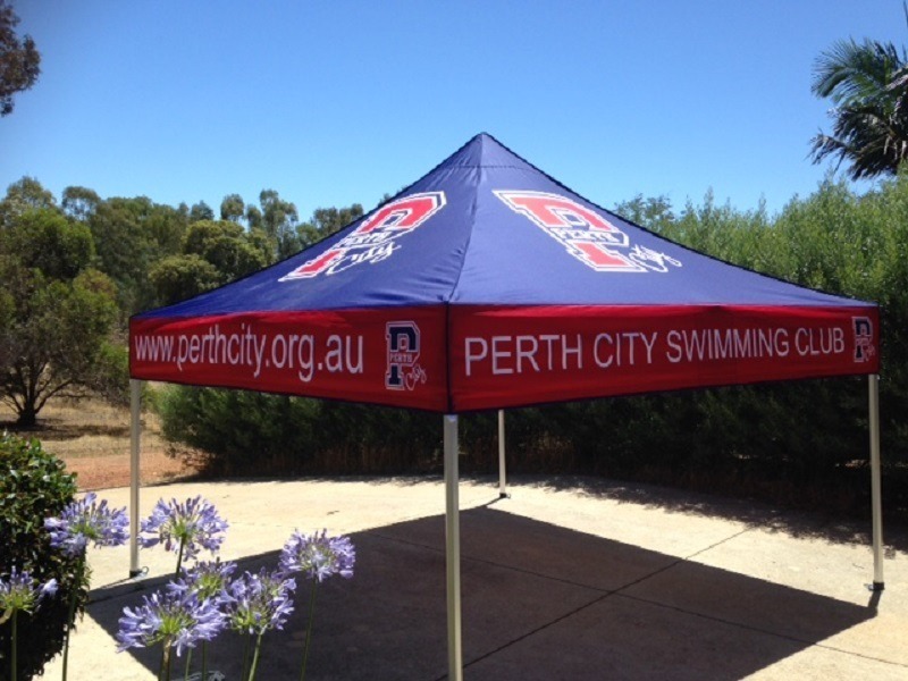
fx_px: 866
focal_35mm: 33
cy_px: 340
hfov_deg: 55.4
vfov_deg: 42.9
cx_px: 454
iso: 50
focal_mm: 4.12
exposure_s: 1/1106
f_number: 2.4
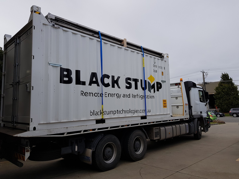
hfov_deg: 67.3
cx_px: 120
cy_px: 90
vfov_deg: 53.1
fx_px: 180
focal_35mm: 26
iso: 40
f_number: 1.7
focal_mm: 4.2
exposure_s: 1/1776
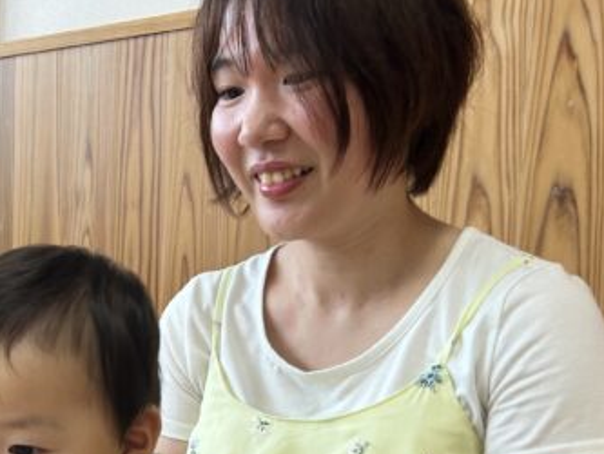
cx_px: 85
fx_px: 1047
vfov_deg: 23.9
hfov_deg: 31.0
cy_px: 390
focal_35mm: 60
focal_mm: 5.7
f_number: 1.5
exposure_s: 1/121
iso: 50
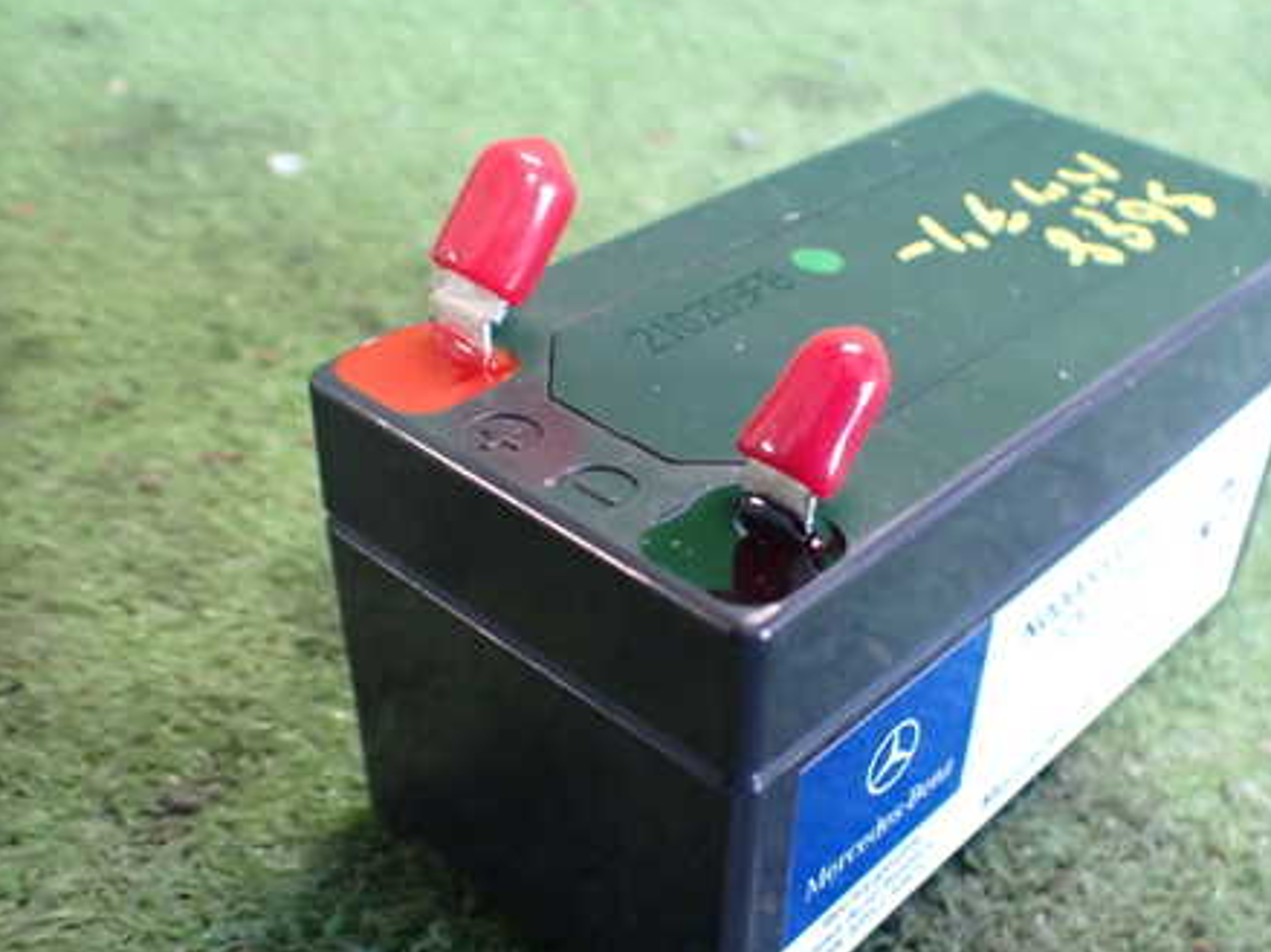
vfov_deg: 35.0
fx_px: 1505
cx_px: 811
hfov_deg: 45.3
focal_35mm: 41
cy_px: 570
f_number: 2.3
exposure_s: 1/40
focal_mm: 5.4
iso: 800
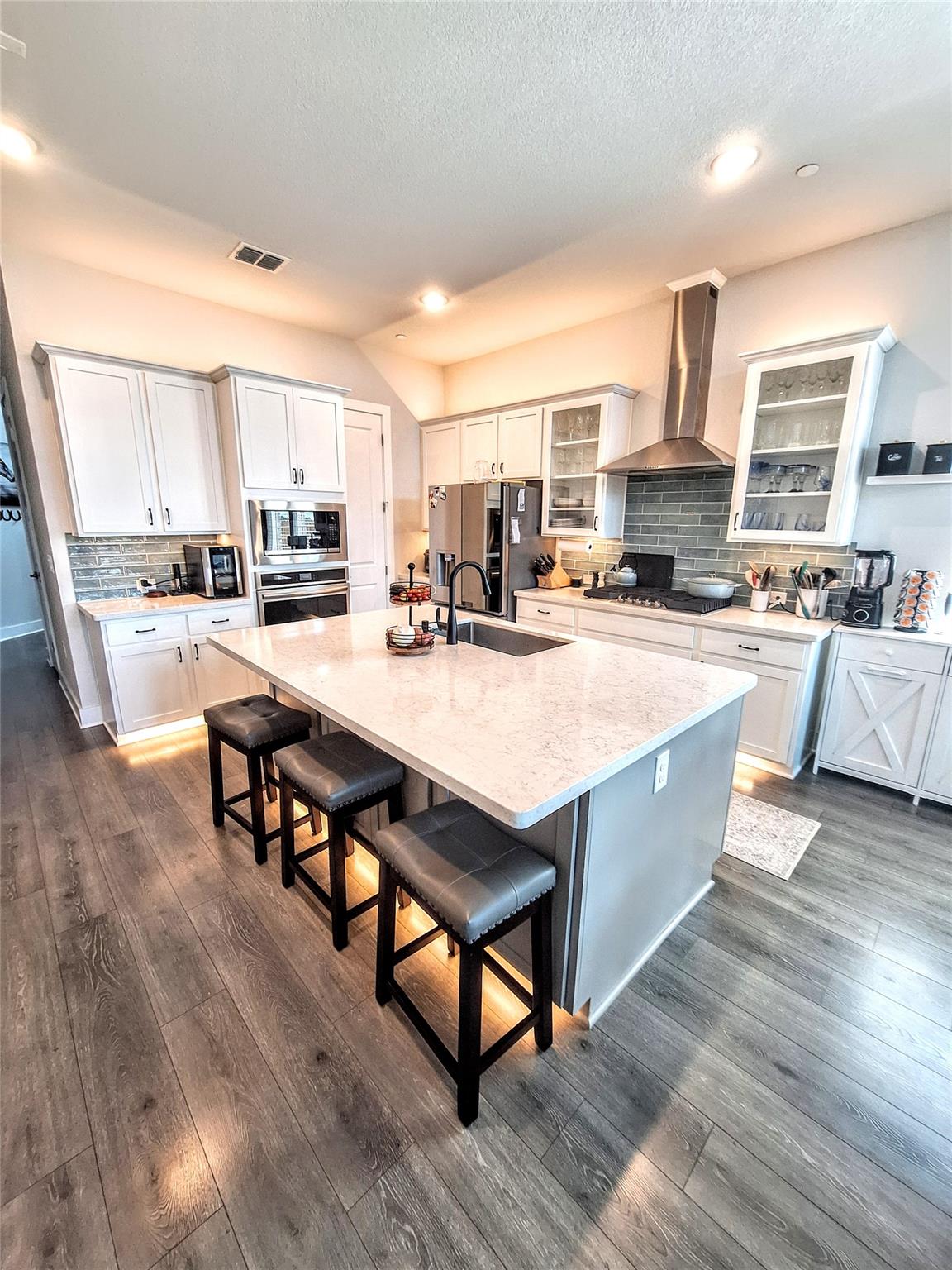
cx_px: 476
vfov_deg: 106.2
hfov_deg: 89.9
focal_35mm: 13
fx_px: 477
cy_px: 635
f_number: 2.2
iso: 100
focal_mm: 1.74
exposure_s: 1/40
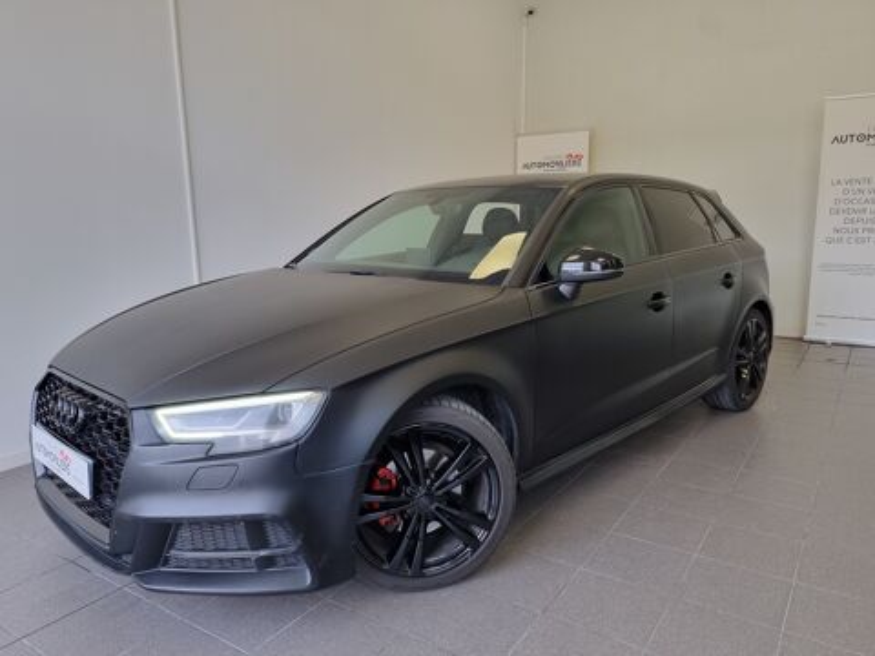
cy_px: 328
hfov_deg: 67.3
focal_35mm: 26
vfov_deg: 53.1
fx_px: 657
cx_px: 438
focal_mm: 5.4
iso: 64
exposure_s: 1/100
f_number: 1.8
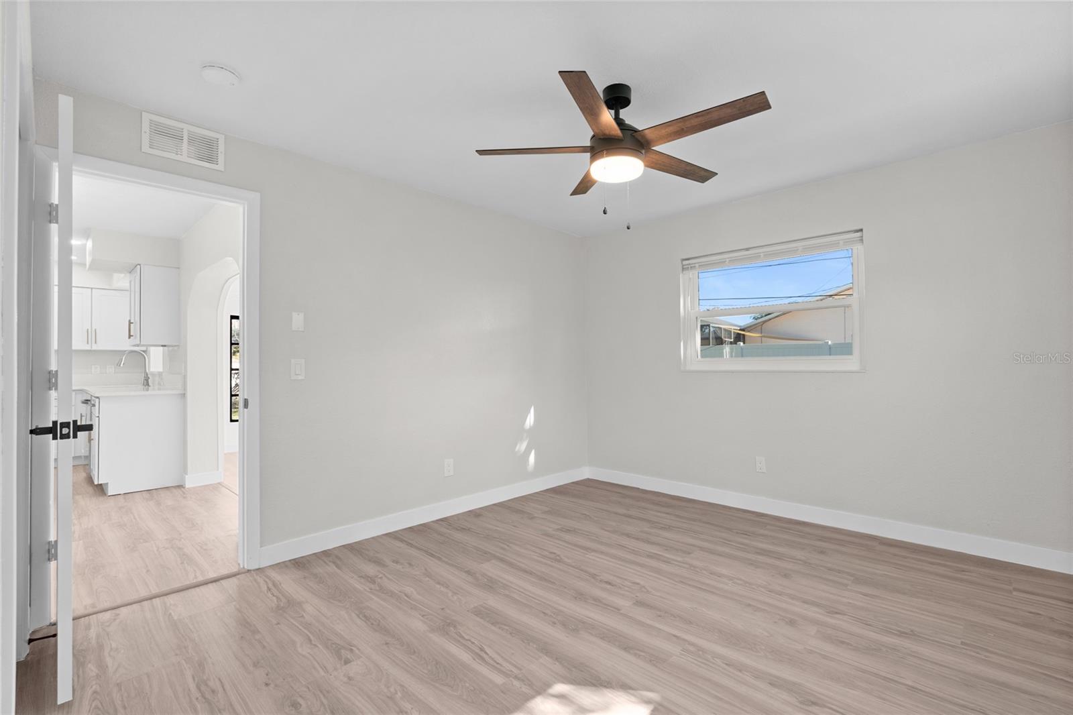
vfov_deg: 73.7
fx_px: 477
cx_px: 536
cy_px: 358
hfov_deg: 96.7
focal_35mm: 16
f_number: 9
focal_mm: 16
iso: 250
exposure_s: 1/2.5
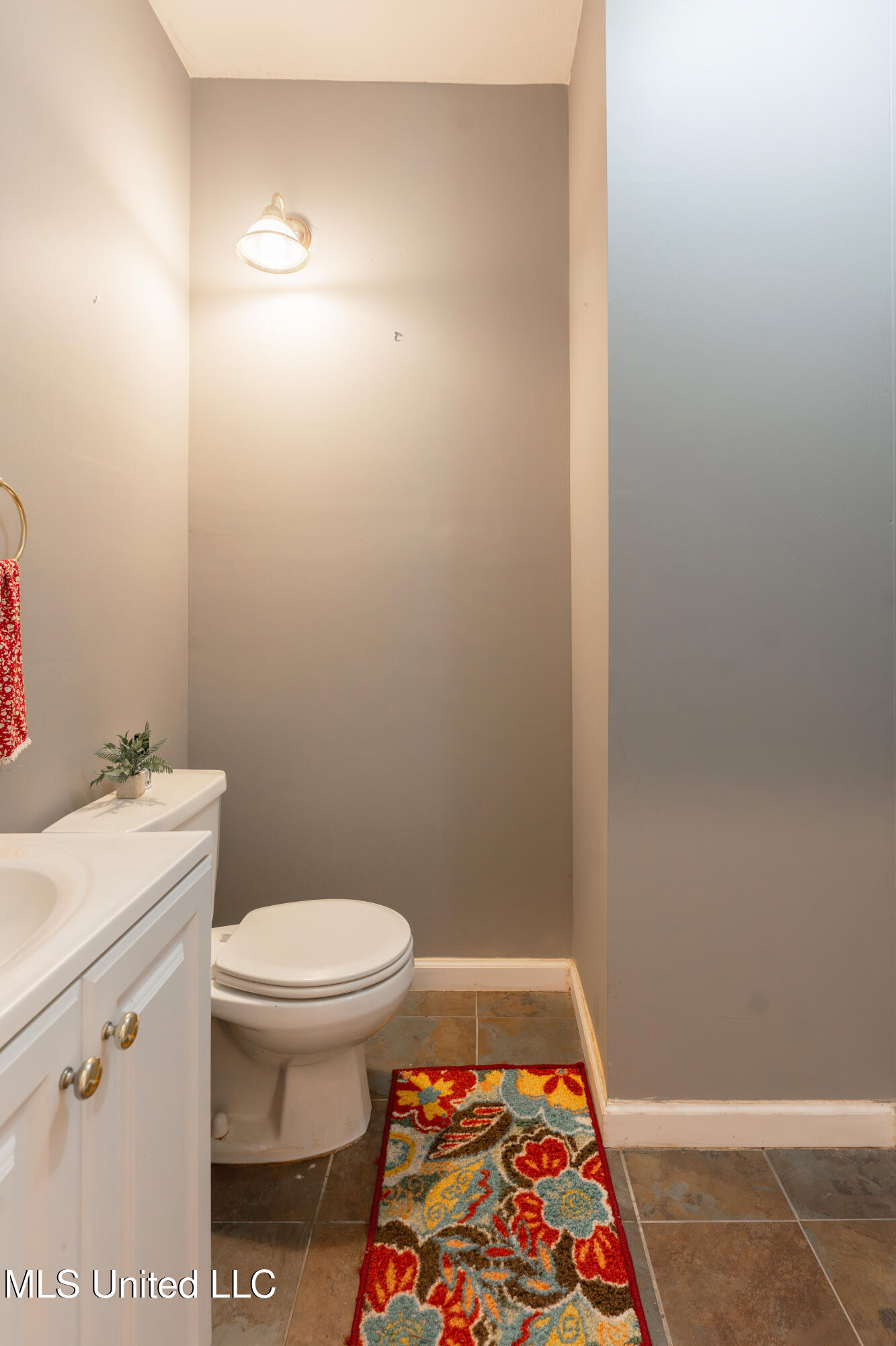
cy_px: 673
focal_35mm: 17
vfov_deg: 93.3
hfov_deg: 70.4
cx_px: 448
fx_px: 635
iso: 640
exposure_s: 1/15
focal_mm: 17
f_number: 5.6
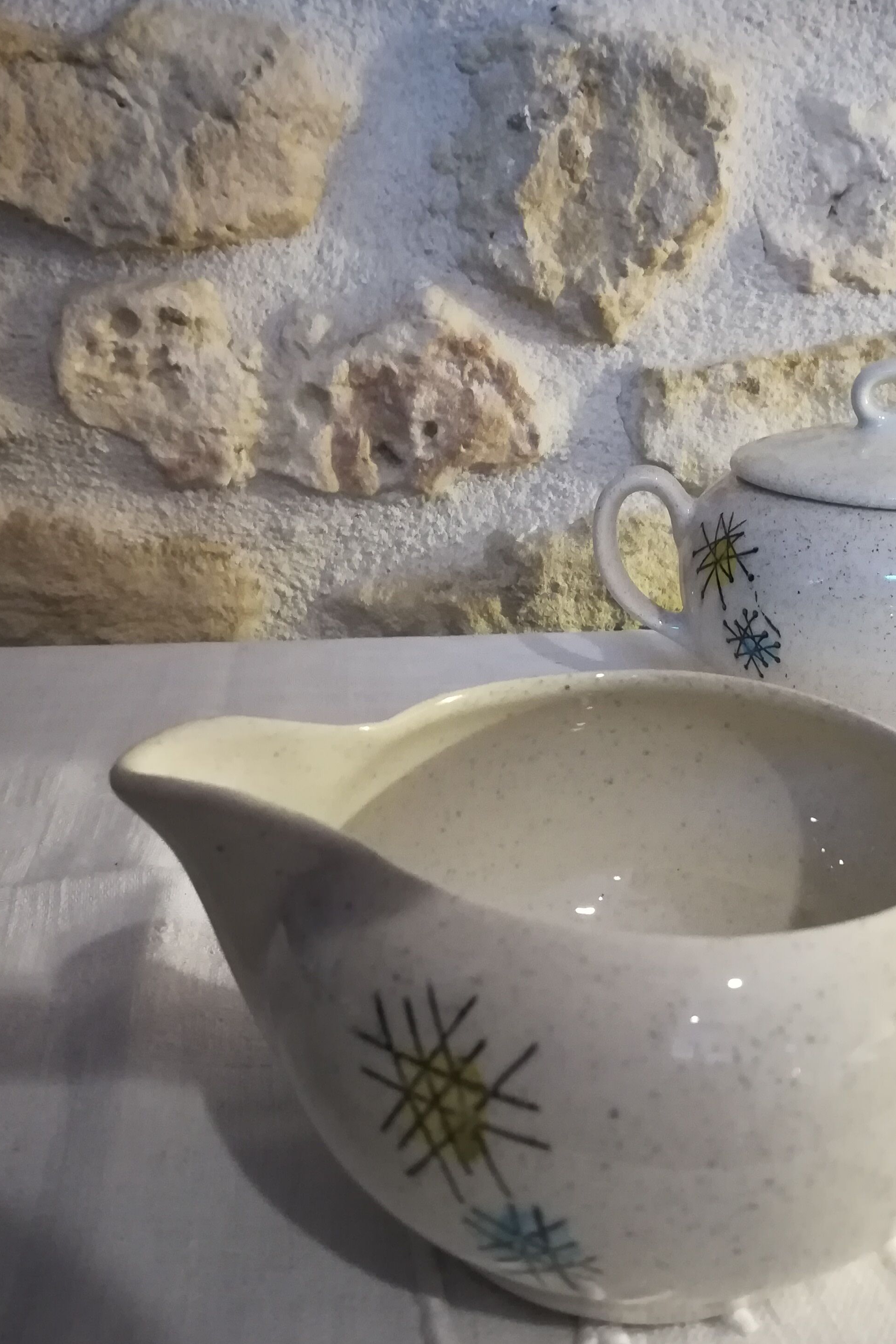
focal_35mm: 37
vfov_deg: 51.9
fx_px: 1381
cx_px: 635
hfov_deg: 35.4
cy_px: 637
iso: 500
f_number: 2.2
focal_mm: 3.83
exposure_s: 1/20
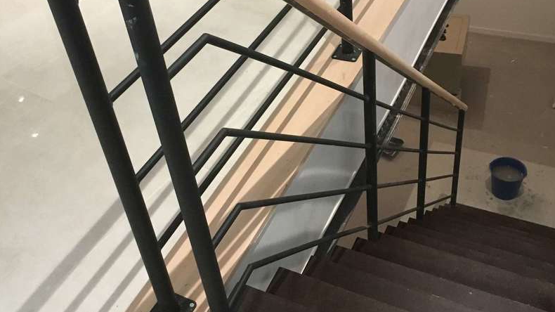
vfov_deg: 36.4
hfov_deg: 61.0
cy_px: 112
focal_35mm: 32
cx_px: 276
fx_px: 471
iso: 250
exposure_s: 1/33
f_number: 2.2
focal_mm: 4.15
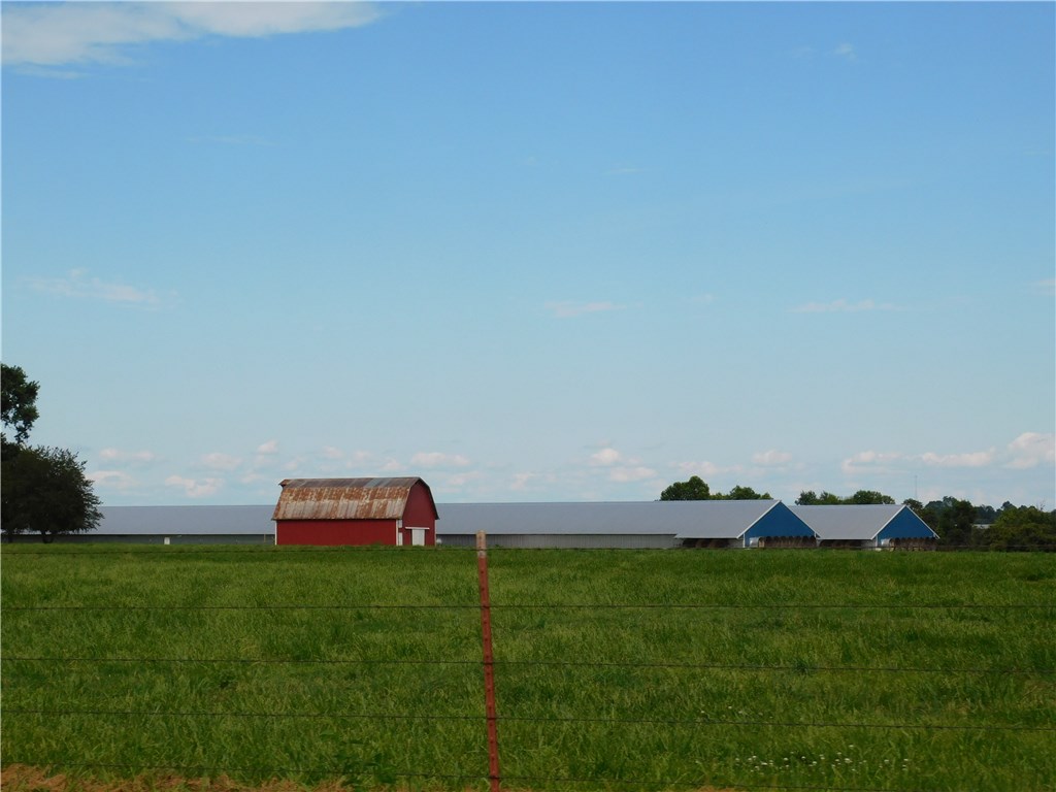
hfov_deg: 27.4
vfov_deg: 20.7
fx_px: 2166
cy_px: 396
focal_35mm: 71
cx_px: 528
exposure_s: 1/1250
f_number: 4.3
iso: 125
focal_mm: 12.6
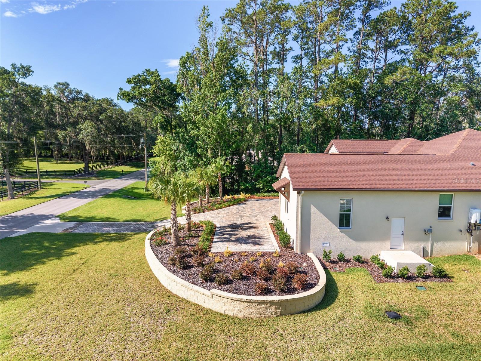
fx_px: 333
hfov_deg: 71.6
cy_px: 180
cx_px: 240
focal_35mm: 24
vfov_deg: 56.8
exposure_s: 1/2500
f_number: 1.8
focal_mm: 8.67
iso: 160
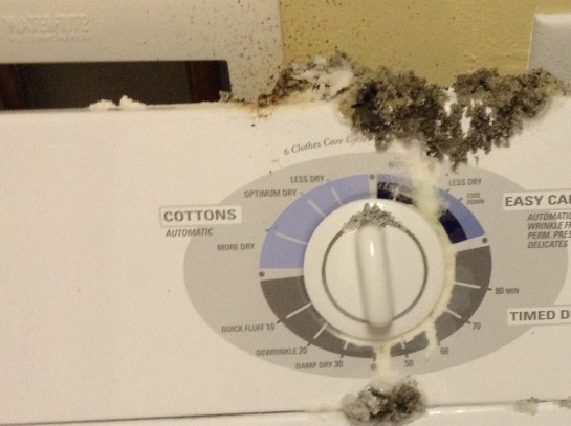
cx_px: 402
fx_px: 1021
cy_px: 335
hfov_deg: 30.9
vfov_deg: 23.3
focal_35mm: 62
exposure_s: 1/24
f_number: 2.4
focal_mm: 3.3
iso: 125
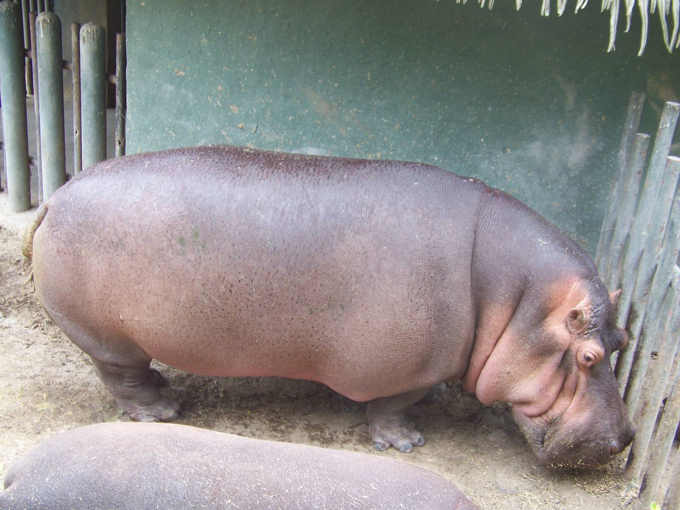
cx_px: 340
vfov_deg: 33.6
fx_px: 845
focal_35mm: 43
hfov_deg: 43.9
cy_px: 255
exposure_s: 1/50
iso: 64
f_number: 2.8
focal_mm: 6.75
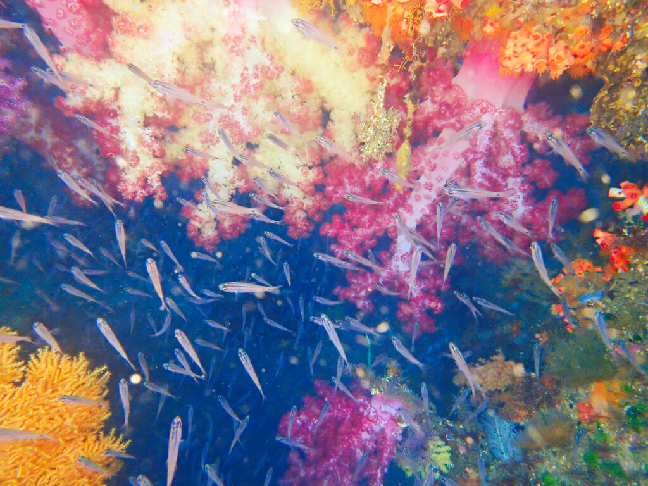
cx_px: 324
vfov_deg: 54.9
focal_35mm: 25
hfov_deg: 69.4
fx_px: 468
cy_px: 243
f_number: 2.8
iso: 400
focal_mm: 4.5
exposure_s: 1/60
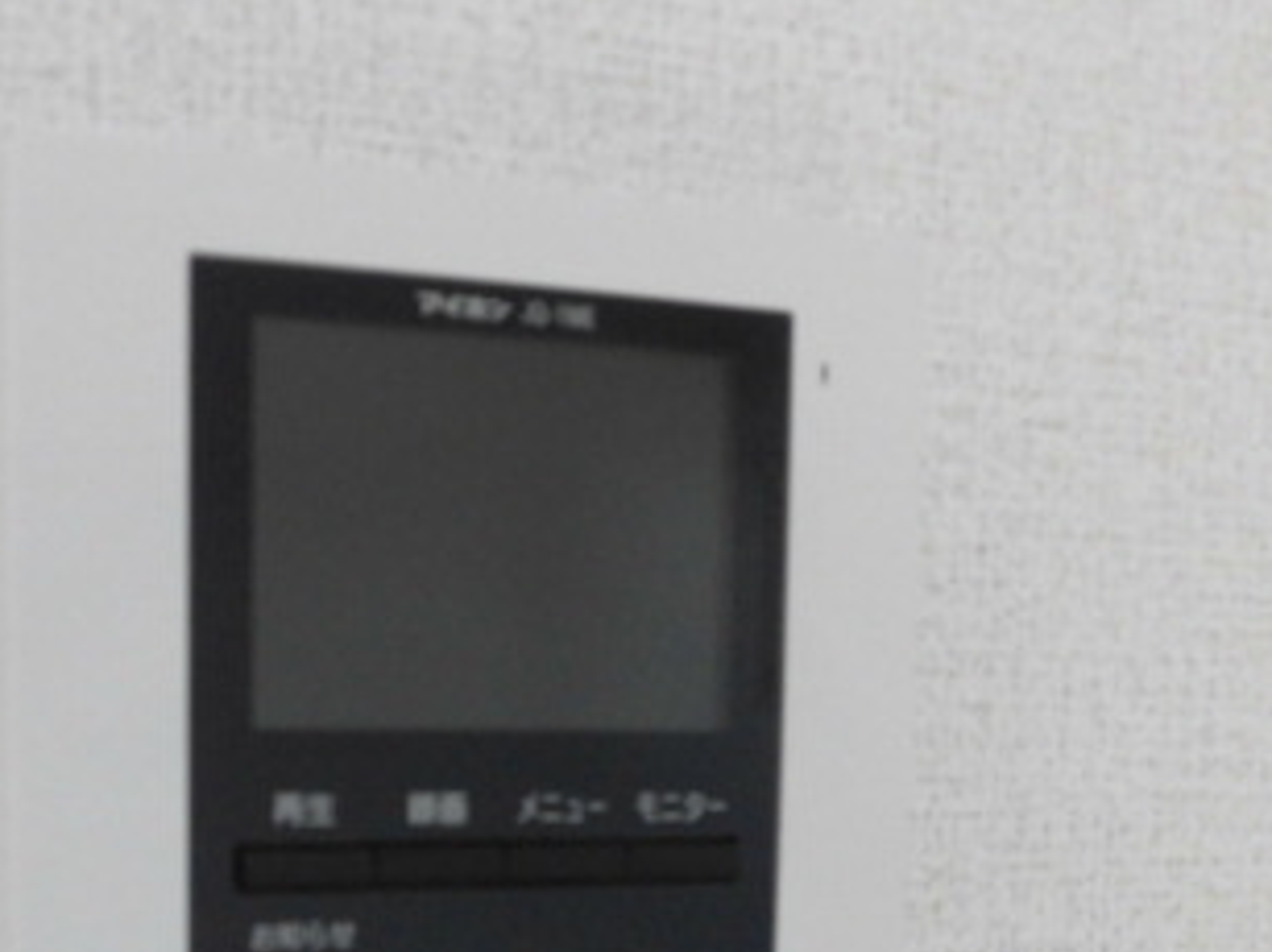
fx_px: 1837
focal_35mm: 50
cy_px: 948
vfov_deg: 27.5
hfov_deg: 37.3
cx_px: 319
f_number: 3.1
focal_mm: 4.3
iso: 160
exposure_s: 1/60
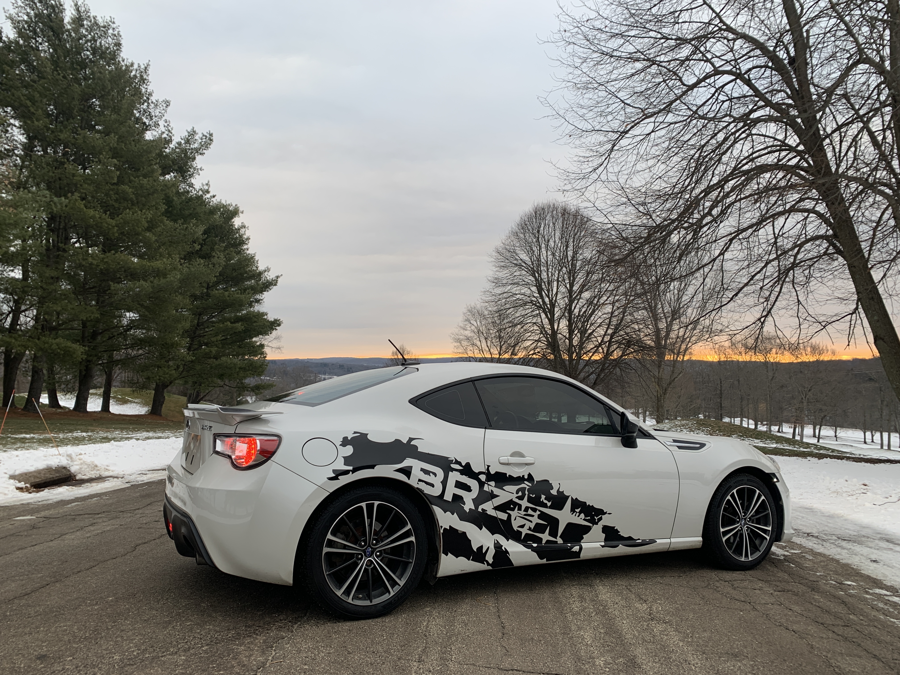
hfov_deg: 67.3
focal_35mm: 26
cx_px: 450
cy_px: 338
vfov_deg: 53.1
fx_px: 676
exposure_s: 1/122
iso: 25
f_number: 1.8
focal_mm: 4.25
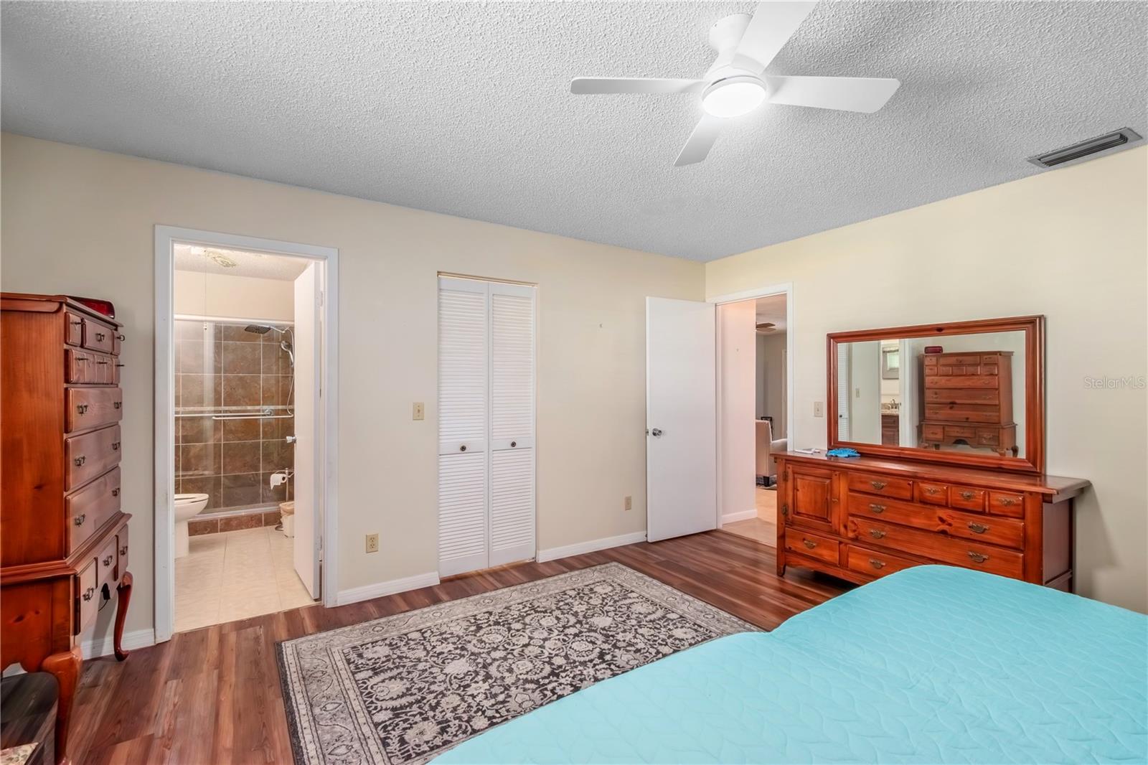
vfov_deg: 77.3
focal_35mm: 15
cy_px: 382
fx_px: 478
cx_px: 574
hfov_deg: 100.4
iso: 250
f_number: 9
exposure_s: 1
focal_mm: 10
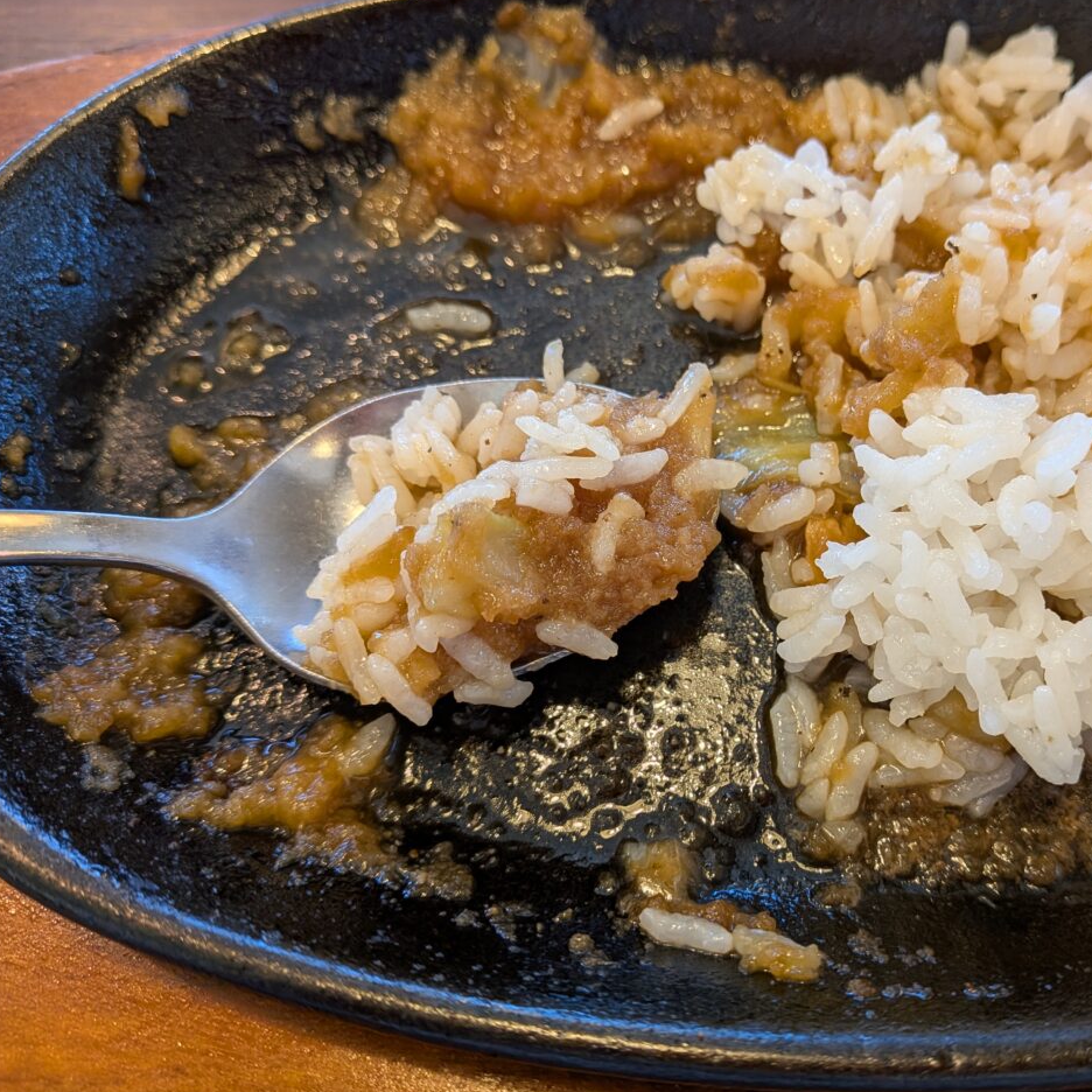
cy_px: 545
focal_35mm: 29
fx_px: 1035
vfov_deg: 55.6
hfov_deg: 54.6
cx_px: 716
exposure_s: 1/68.7
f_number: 1.7
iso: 26
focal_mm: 4.53
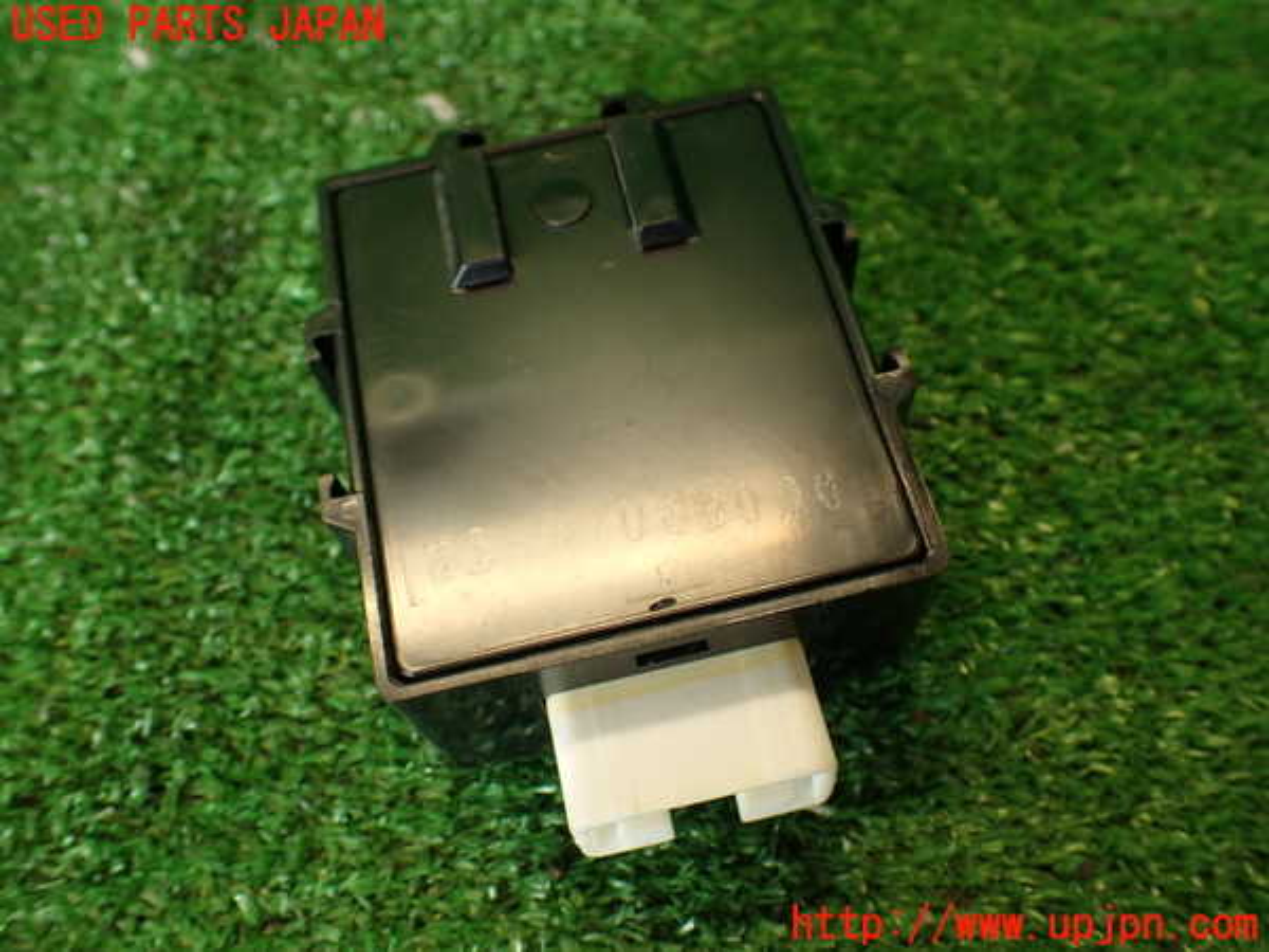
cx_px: 634
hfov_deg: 56.8
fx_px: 1173
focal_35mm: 32
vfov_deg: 44.2
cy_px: 476
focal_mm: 5.79
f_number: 2.4
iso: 200
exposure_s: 1/50
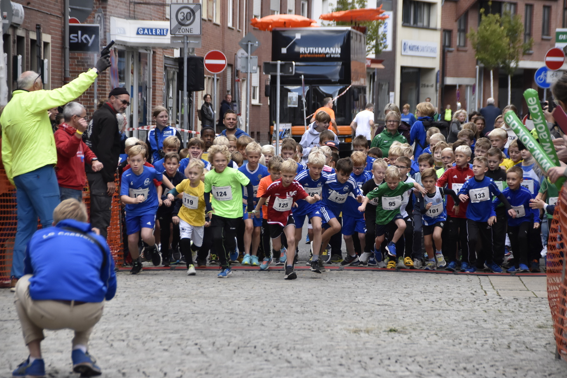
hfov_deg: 9.8
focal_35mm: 210
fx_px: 3307
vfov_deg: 6.5
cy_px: 184
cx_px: 287
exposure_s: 1/1000
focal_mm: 130
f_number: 6
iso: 800
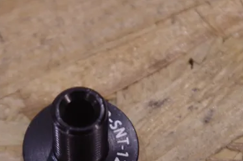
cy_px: 161
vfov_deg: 10.9
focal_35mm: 125
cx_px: 57
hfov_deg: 16.3
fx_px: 844
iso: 800
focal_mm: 39
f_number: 6.3
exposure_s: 1/50
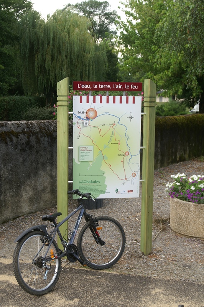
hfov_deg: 25.7
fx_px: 447
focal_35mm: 52
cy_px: 154
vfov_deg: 37.9
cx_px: 102
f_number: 5.6
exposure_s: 1/125
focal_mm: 35
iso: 100
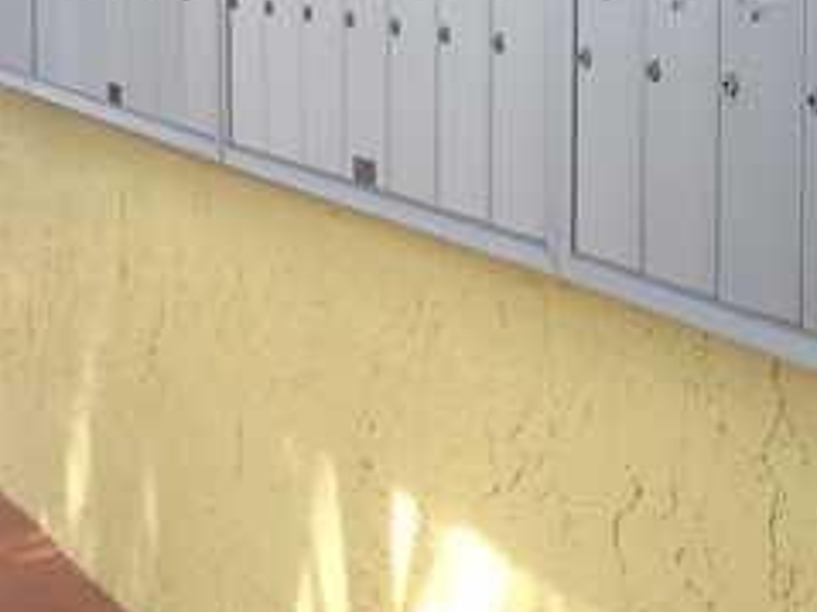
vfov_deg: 15.1
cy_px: 96
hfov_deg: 20.1
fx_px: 2288
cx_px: 598
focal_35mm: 97
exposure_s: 1/297
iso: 32
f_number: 2.2
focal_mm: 4.15
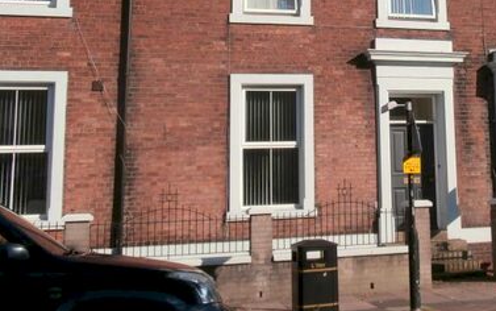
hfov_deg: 33.2
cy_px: 27
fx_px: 798
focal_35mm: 59
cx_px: 417
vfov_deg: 21.5
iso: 100
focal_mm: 5.36
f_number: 3.5
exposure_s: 1/1000
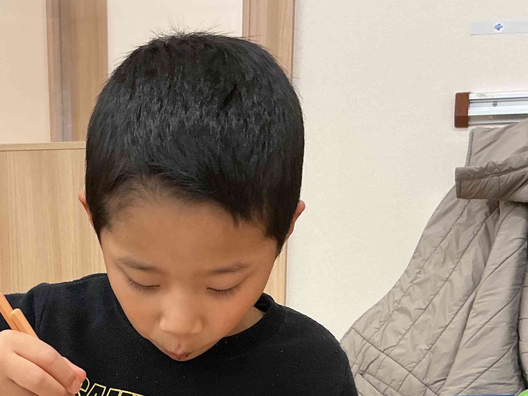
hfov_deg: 31.2
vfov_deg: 23.0
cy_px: 397
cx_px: 141
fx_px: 930
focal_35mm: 61
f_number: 1.8
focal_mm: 3
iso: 64
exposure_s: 1/100
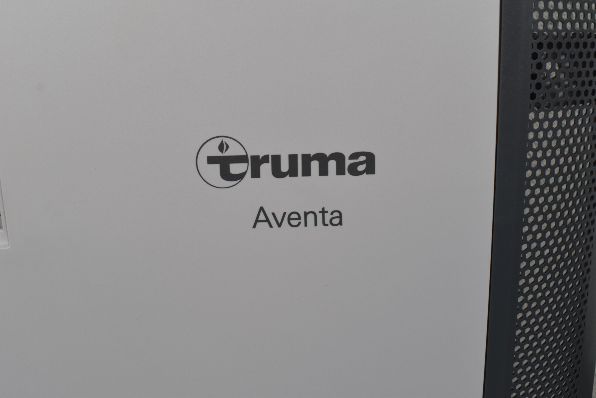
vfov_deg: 35.5
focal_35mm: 38
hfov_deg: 51.3
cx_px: 298
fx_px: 621
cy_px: 199
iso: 360
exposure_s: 1/60
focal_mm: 25
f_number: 8
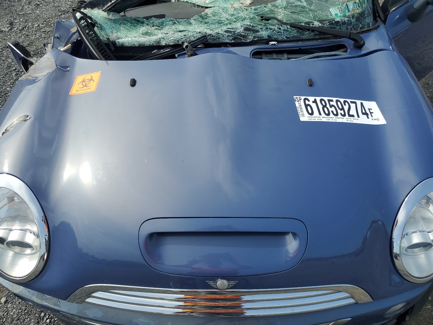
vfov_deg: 53.1
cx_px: 216
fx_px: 325
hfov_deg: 67.3
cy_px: 162
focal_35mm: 26
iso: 50
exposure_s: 1/3333
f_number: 1.5
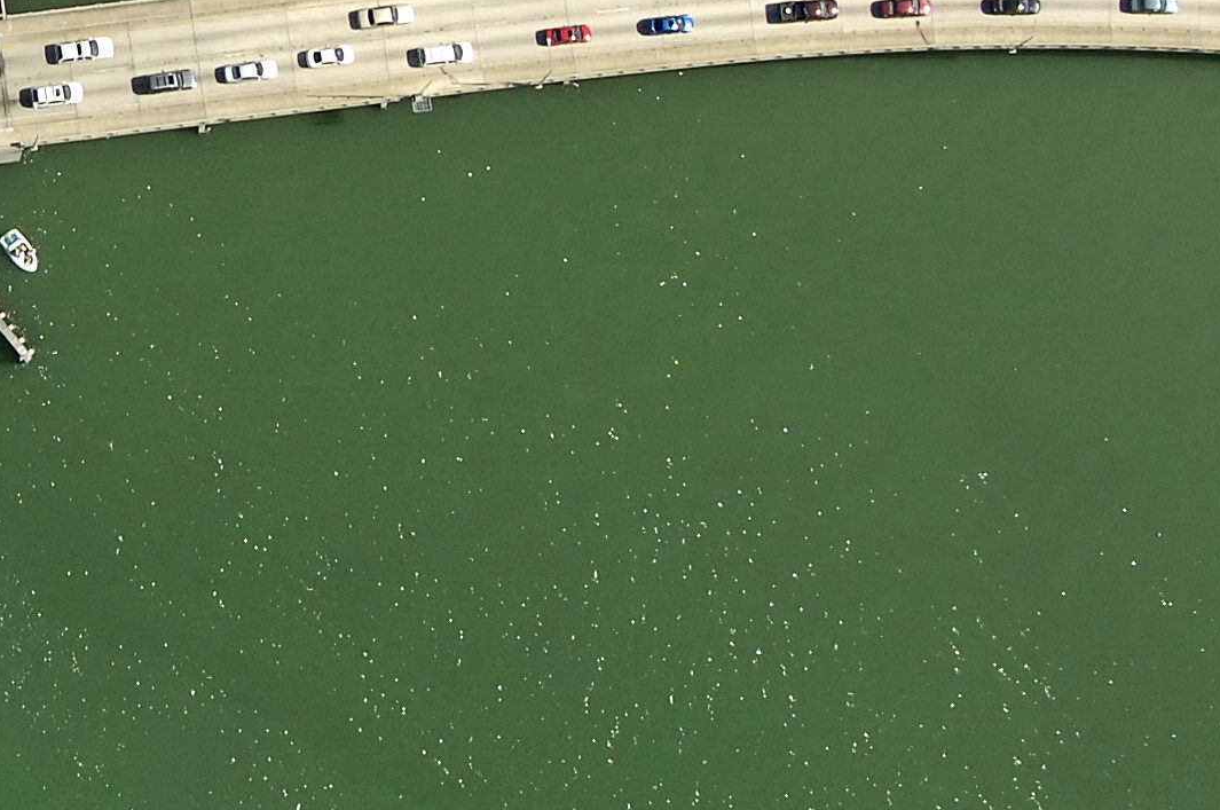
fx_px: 4907
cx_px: -170
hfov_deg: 13.8
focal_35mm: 145
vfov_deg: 9.3
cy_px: -79
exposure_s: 1/1000
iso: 400
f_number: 6.7
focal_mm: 24
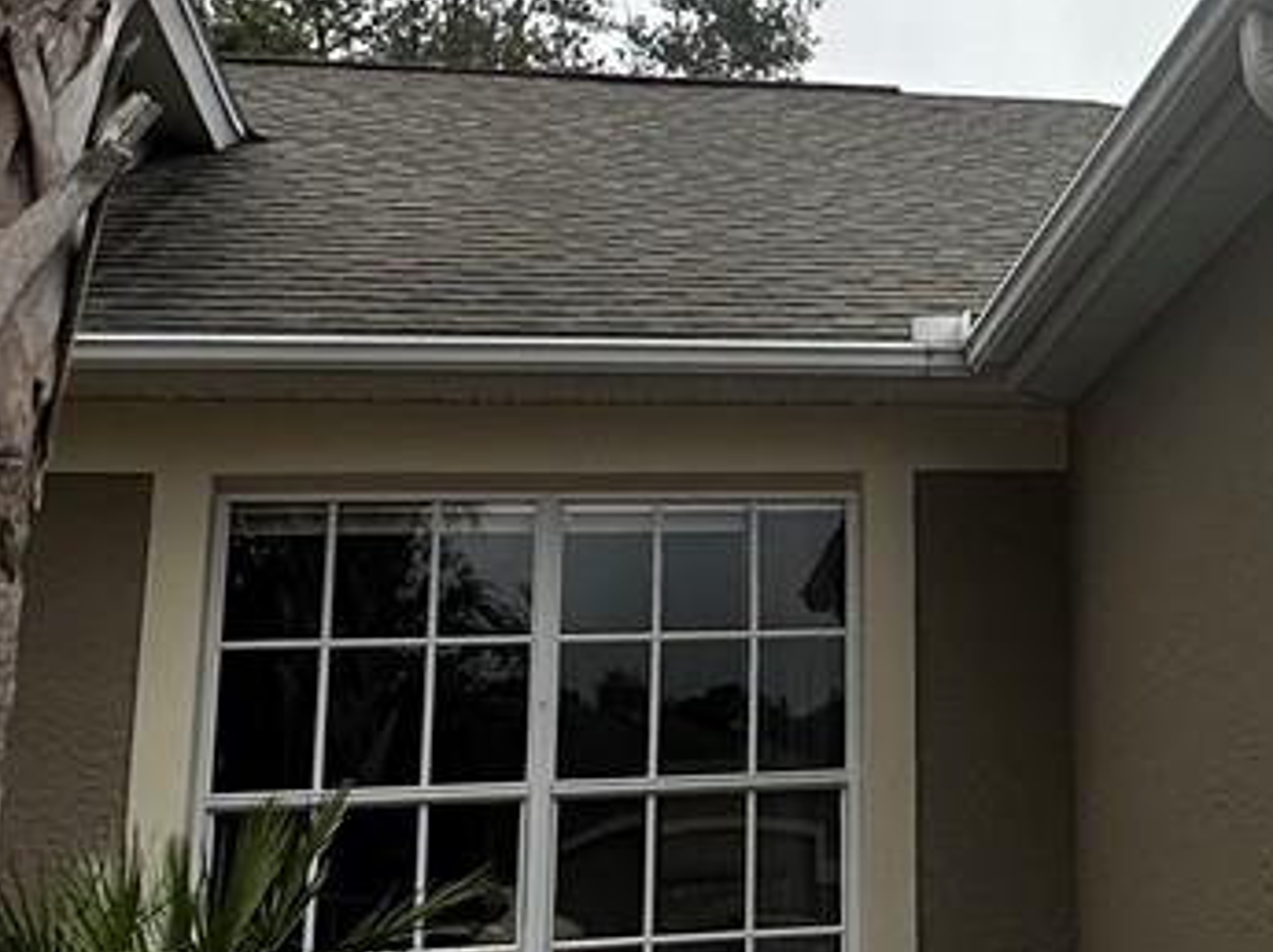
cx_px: 1317
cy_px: 229
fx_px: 2388
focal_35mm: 65
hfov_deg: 27.8
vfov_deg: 22.3
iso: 50
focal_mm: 2.22
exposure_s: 1/2398
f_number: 2.2
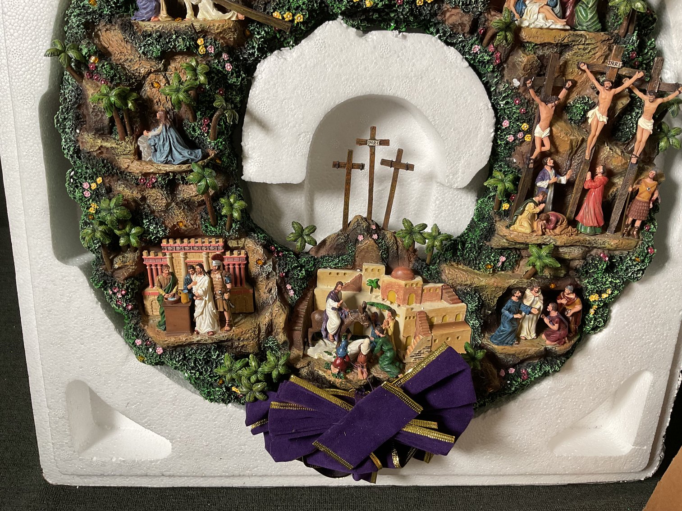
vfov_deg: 48.2
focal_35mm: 29
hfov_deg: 61.7
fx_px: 571
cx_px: 341
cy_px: 256
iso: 50
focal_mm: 3
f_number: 1.8
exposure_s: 1/60
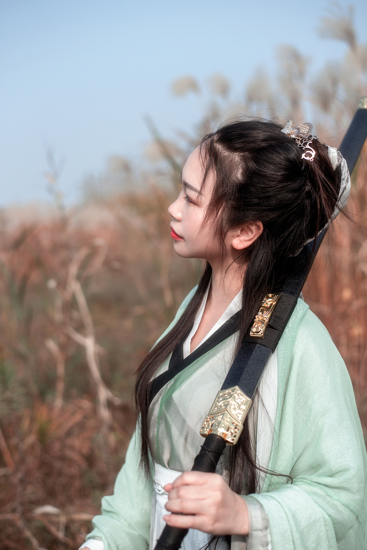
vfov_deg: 39.6
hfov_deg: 27.0
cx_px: 184
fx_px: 764
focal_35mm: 50
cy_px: 275
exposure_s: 1/1250
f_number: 2.5
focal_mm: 50
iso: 80
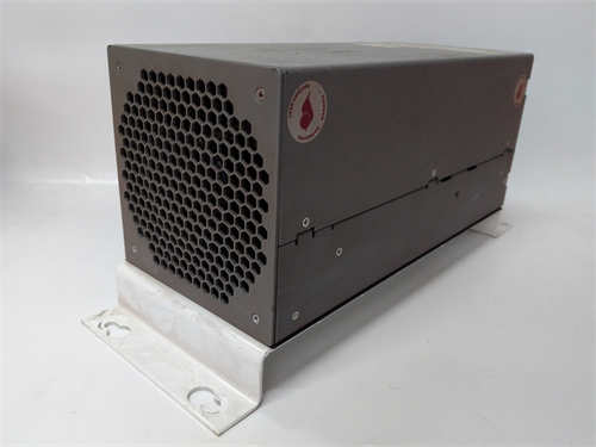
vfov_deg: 51.4
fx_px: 465
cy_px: 224
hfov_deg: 65.3
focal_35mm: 27
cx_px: 298
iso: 224
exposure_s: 1/33
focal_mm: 3.79
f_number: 2
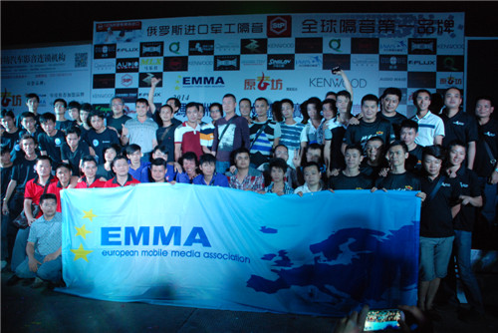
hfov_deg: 61.9
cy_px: 166
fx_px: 415
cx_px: 249
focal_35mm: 30
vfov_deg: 43.7
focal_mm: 20
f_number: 4
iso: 800
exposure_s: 1/60
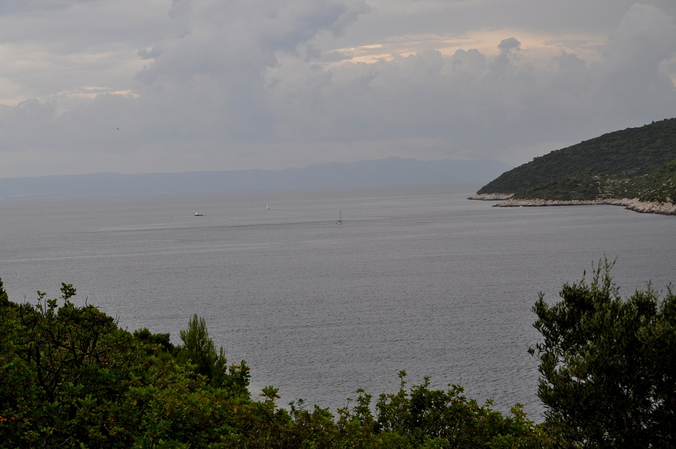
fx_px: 1547
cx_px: 338
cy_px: 224
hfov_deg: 24.7
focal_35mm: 82
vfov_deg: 16.5
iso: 500
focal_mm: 55
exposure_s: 1/400
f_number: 10
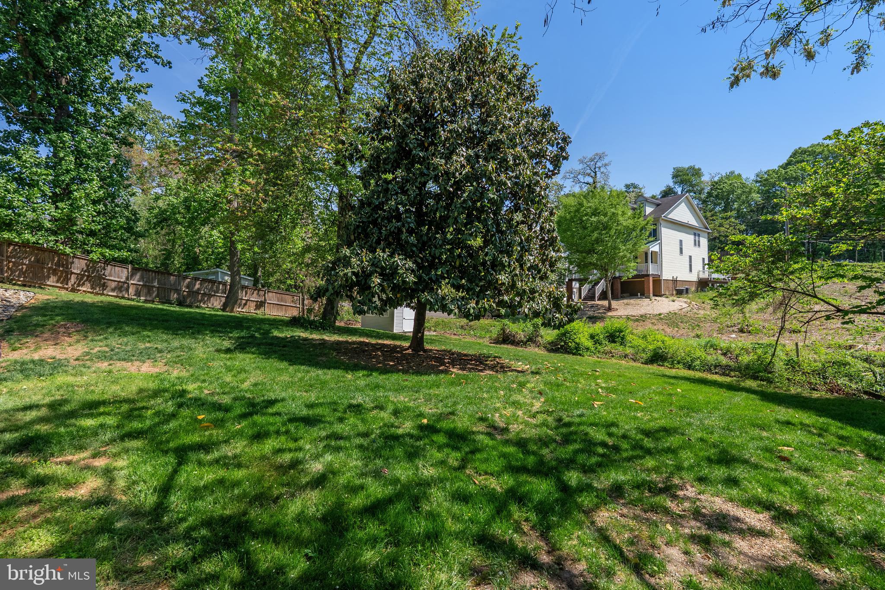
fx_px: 393
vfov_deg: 73.8
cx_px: 442
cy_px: 295
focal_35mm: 16
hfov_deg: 96.7
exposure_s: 1/250
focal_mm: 16
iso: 200
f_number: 9
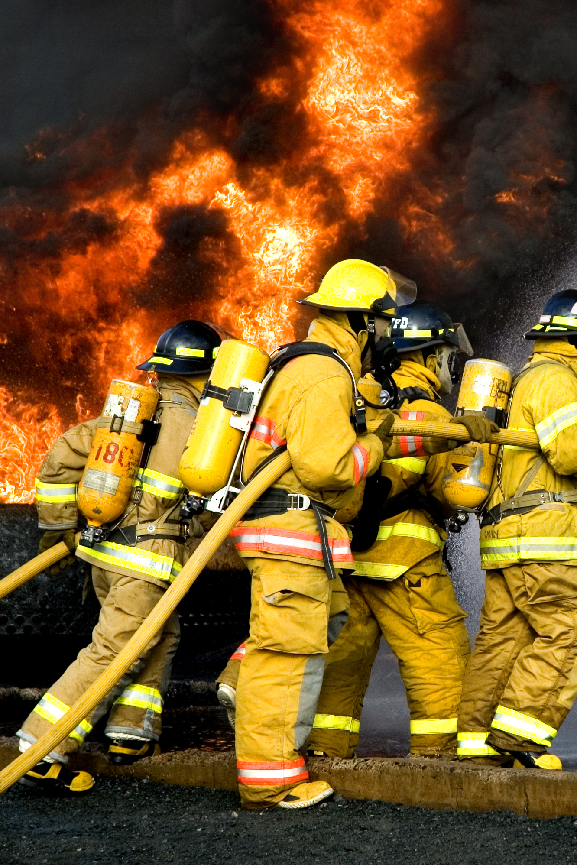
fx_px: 3797
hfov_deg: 8.7
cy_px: 433
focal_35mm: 158
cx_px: 522
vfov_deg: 13.0
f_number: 4.5
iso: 200
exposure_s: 1/800
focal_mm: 70
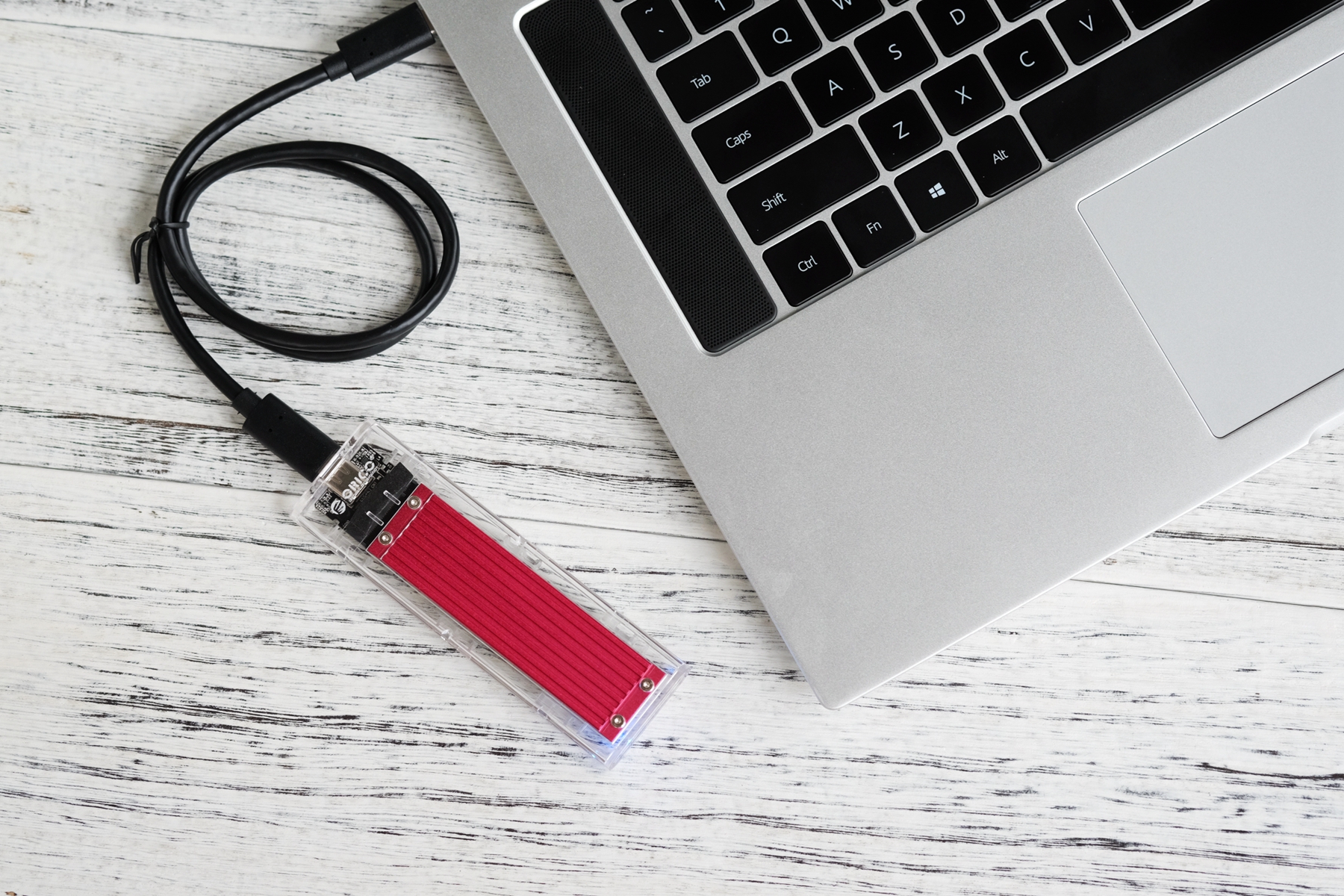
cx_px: 672
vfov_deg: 15.2
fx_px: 3360
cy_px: 448
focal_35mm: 90
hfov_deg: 22.6
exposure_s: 1/75
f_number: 4
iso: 640
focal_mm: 60
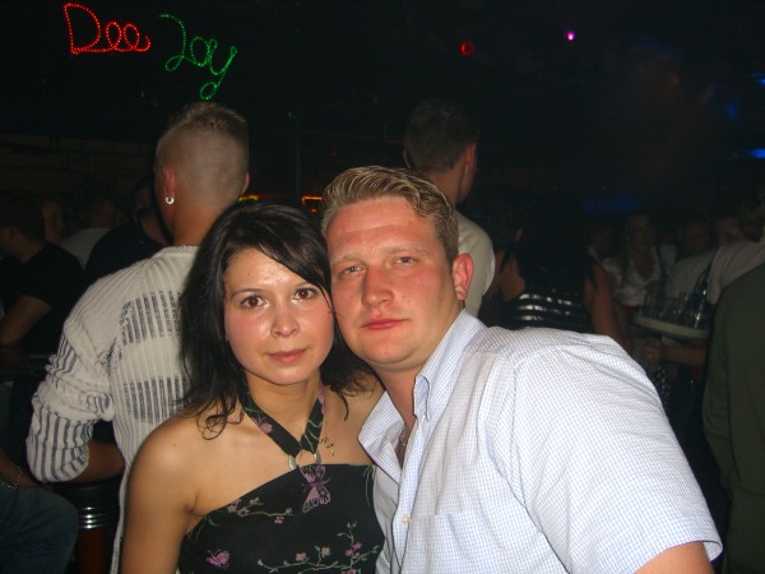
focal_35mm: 38
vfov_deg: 37.7
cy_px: 287
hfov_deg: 49.0
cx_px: 382
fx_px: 840
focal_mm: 7.9
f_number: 2.8
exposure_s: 1/60
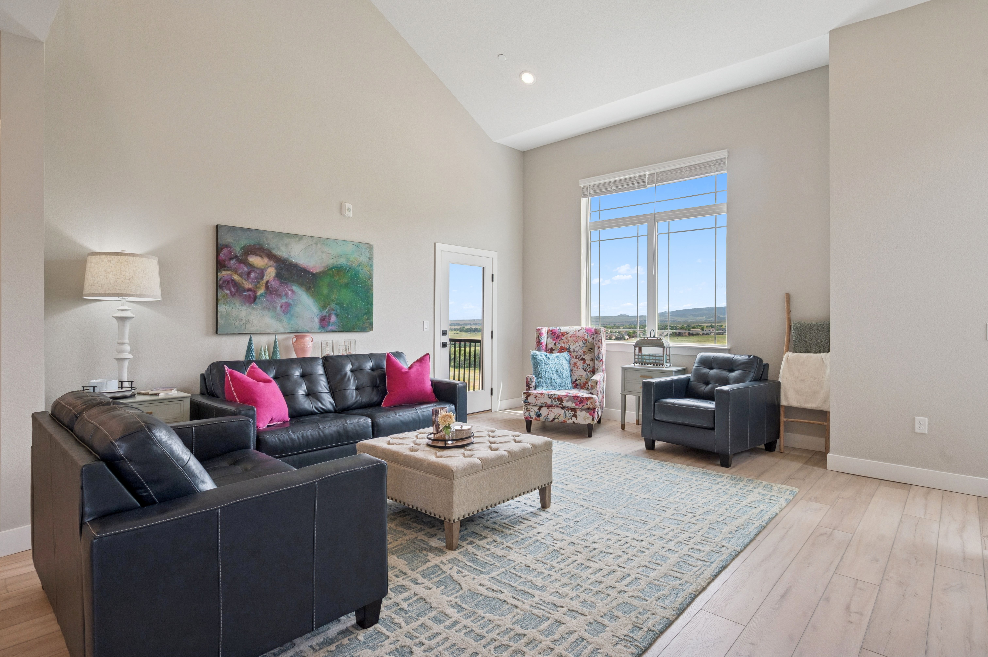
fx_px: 494
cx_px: 494
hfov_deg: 90.0
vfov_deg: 67.3
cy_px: 328
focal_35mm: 18
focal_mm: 18
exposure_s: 1/250
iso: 400
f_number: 9
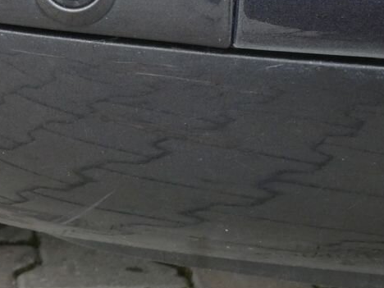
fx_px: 1287
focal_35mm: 116
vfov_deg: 12.7
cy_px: 18
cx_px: -25
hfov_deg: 16.5
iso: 400
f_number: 5.6
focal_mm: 9.5
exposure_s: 1/80
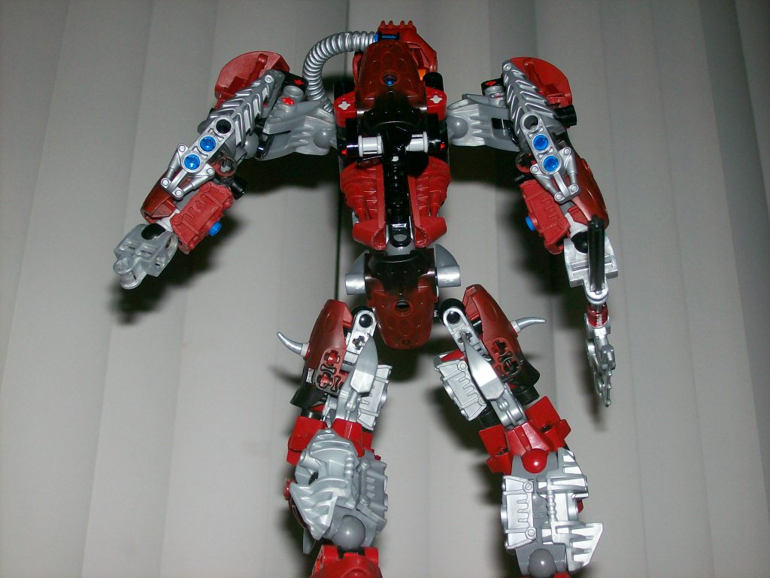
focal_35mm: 56
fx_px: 1246
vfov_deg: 26.1
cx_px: 385
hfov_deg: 34.3
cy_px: 289
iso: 80
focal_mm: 9.4
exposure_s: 1/83.6
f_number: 3.4
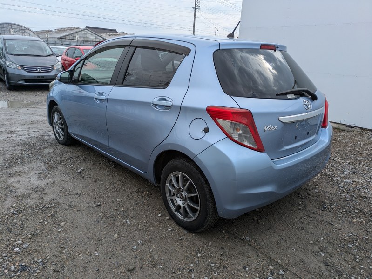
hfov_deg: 69.4
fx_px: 269
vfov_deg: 54.9
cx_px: 186
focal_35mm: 25
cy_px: 140
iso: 52
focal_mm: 5.43
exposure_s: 1/1449
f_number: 1.89
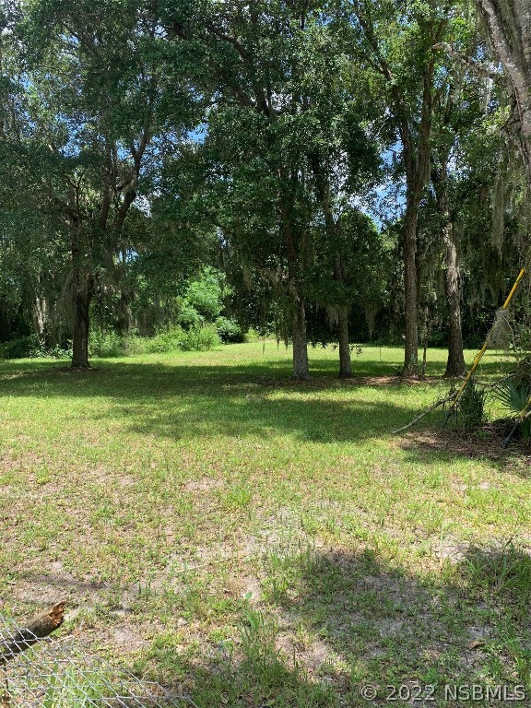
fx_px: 532
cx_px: 266
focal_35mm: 26
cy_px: 354
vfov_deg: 67.3
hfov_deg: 53.1
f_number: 1.8
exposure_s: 1/749
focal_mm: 4.25
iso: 25
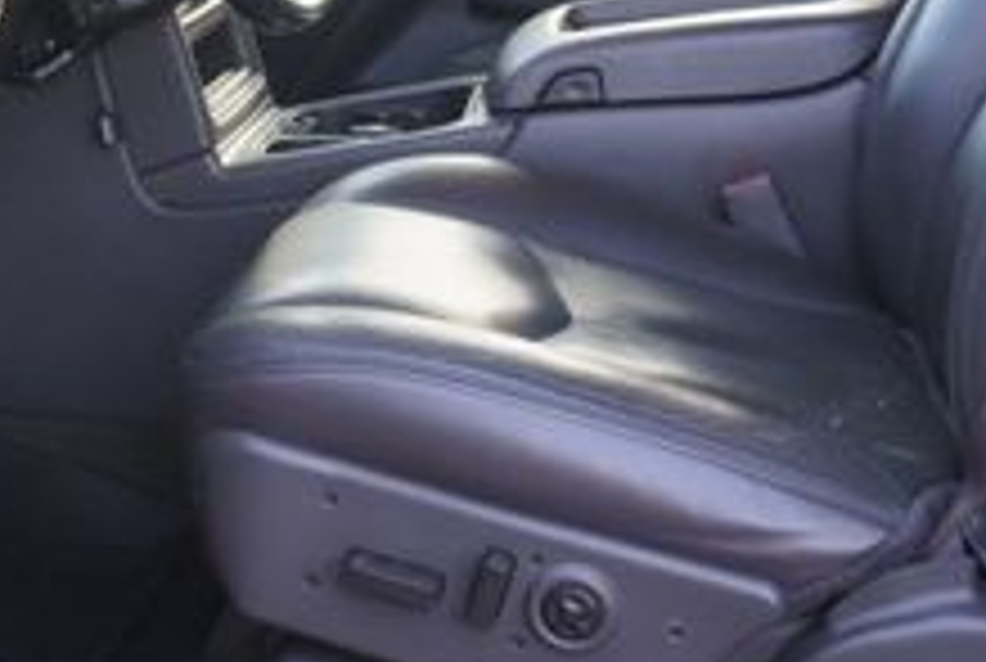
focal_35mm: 70
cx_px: 374
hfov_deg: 28.7
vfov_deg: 19.1
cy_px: 32
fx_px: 1921
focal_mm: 16
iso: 250
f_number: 4
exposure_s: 1/60
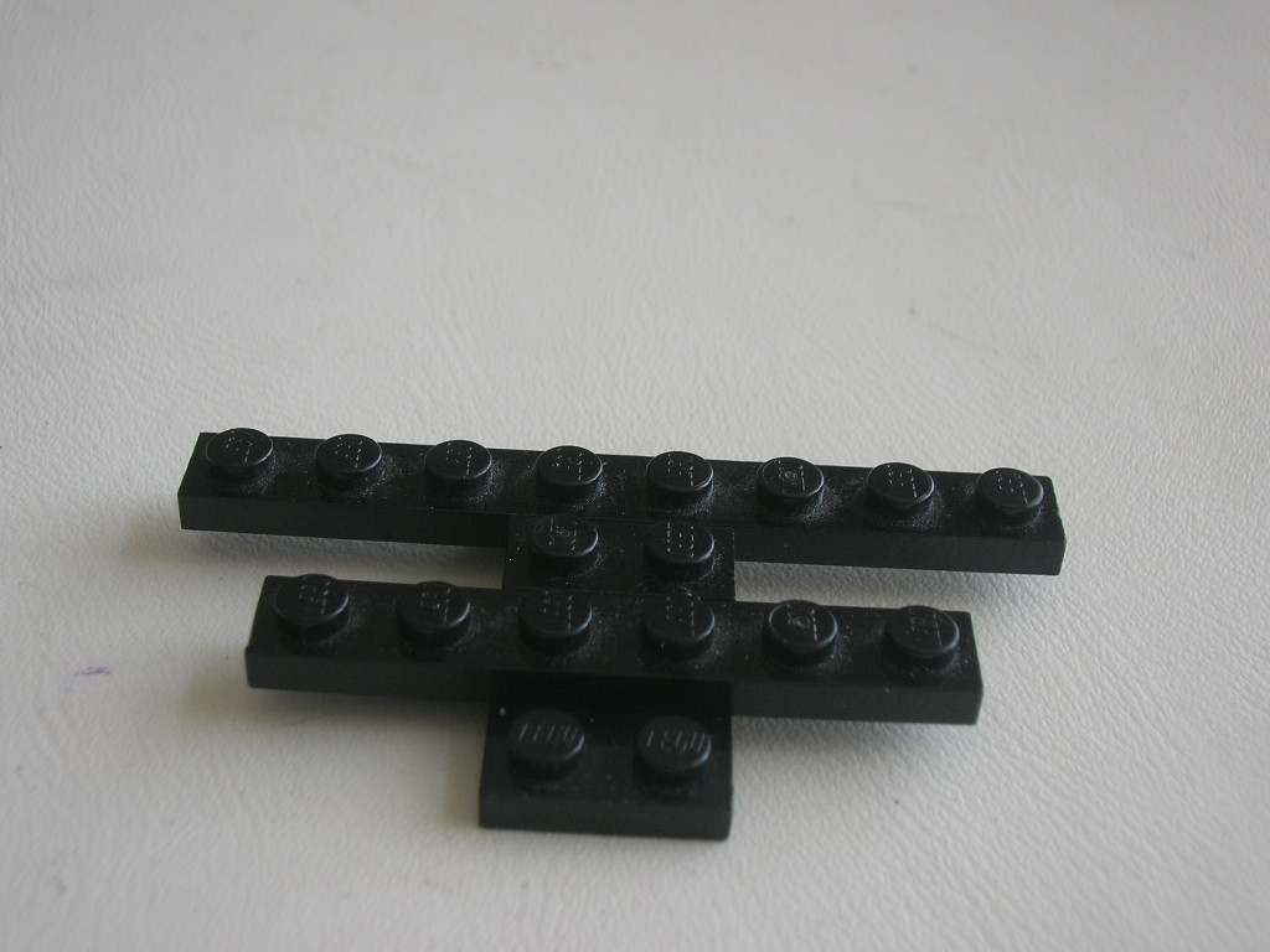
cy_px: 476
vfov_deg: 31.5
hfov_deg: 41.2
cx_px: 635
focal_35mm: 46
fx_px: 1688
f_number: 3.2
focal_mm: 7.7
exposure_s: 1/12
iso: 50
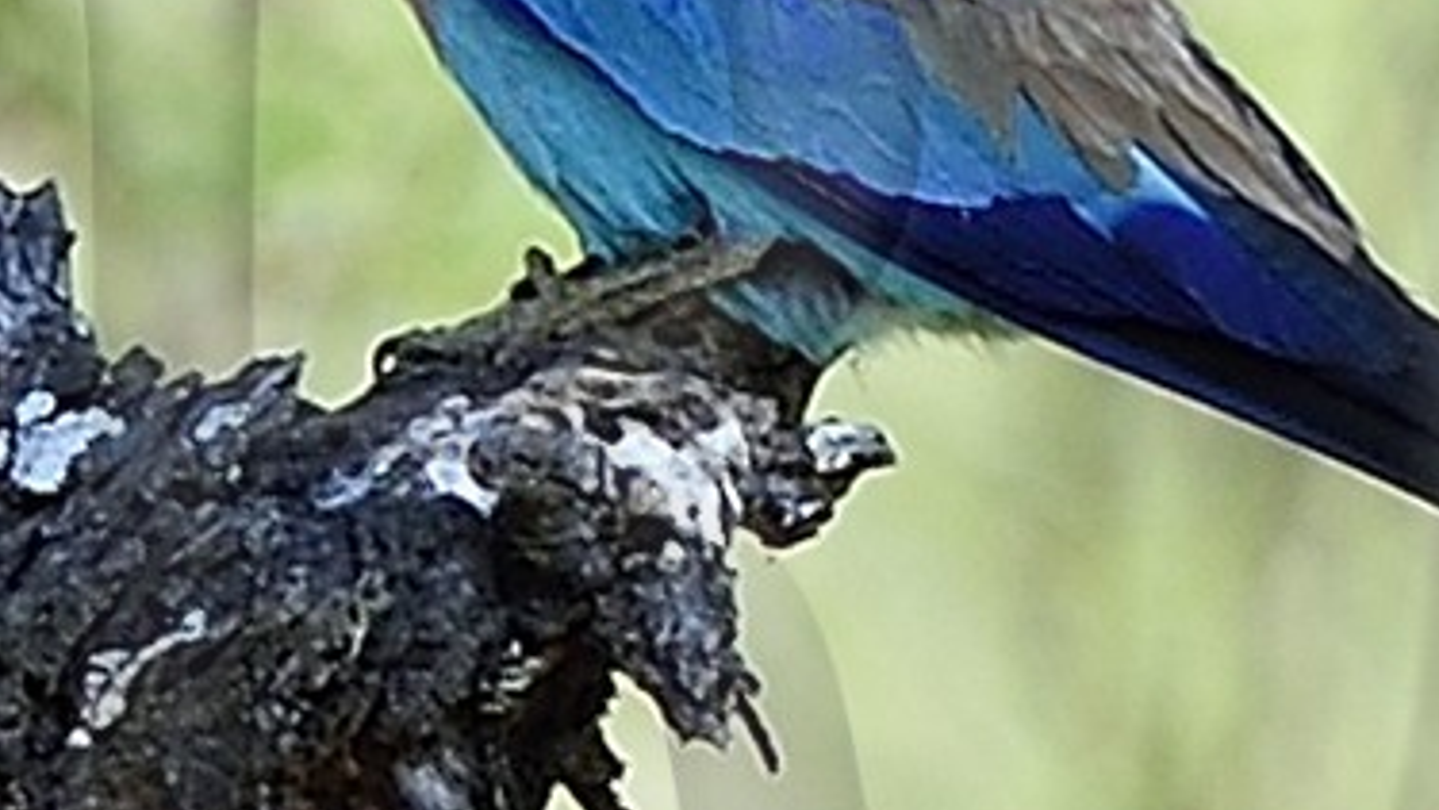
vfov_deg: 1.0
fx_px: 47699
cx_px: -4
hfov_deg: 1.7
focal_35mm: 1250
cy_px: 457
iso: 200
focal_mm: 280
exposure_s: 1/250
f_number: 6.3
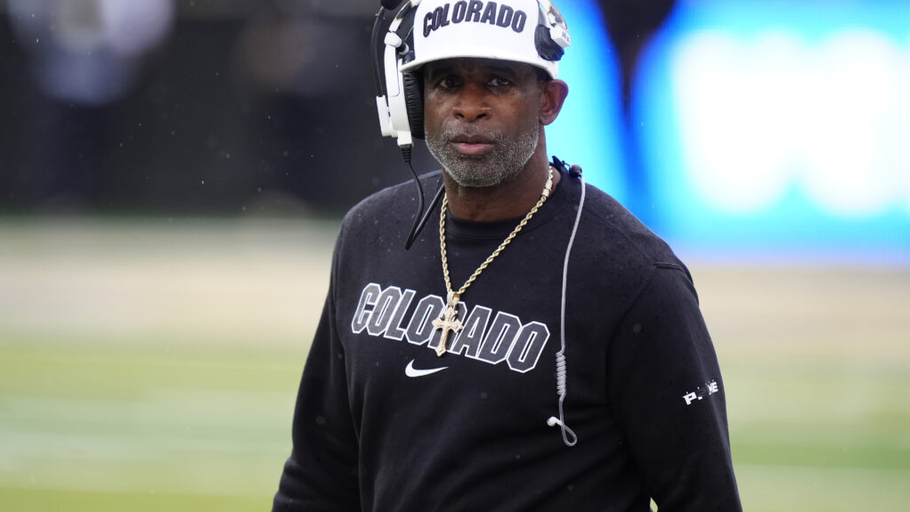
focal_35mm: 588
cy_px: 236
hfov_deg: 3.7
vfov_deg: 2.1
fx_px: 14189
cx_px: 455
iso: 2000
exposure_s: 1/1600
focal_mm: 560
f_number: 4
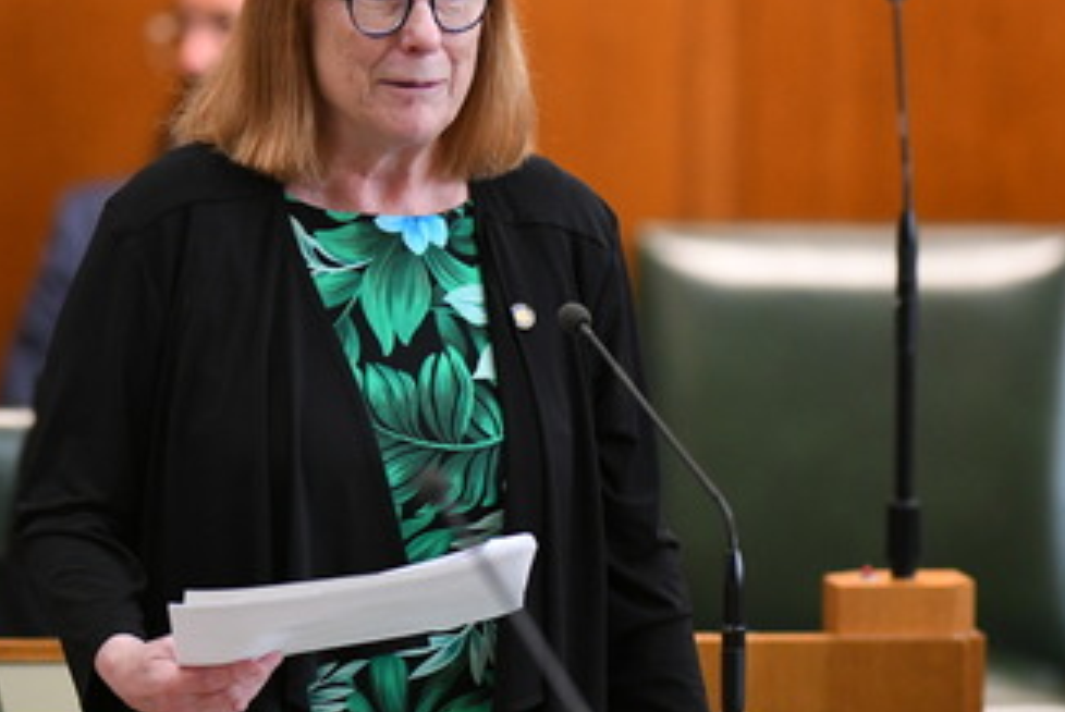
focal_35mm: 666
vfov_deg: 2.1
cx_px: 436
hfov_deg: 3.1
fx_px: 19720
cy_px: 281
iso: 3200
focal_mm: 300
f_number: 2.8
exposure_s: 1/80
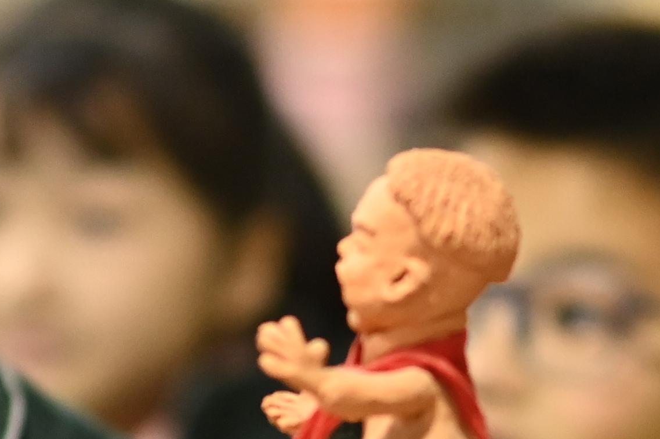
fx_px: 7624
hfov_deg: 4.9
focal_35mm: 416
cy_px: 674
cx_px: 734
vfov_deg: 3.3
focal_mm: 85
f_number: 2.2
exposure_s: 1/200
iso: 2500
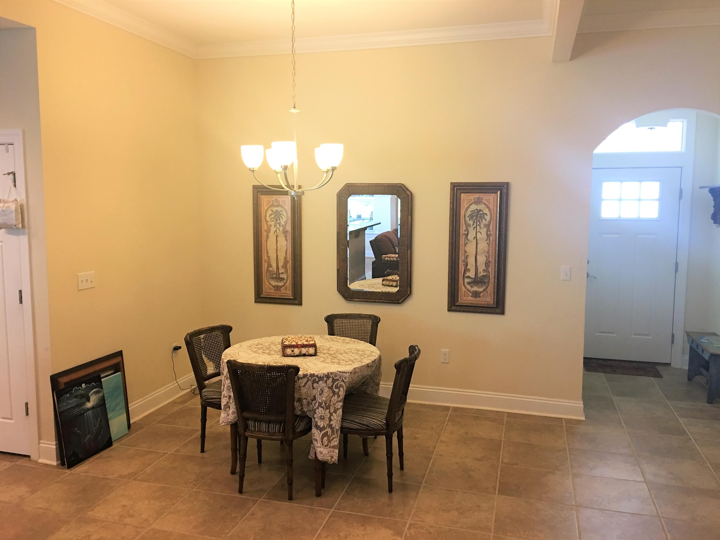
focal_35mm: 29
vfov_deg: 48.2
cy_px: 270
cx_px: 360
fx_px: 603
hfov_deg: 61.7
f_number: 2.2
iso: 64
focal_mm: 4.15
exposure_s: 1/15
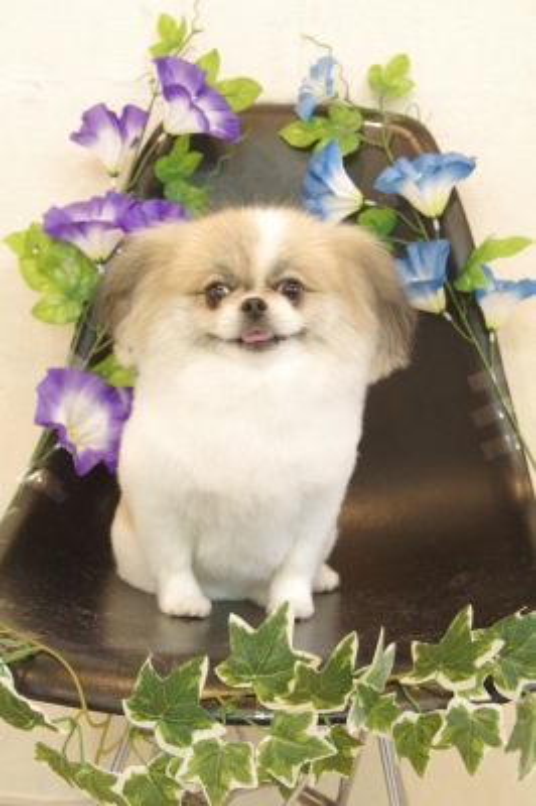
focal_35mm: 57
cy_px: 403
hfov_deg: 23.7
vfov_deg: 35.1
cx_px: 268
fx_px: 1275
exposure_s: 1/60
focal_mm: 38
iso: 3200
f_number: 5
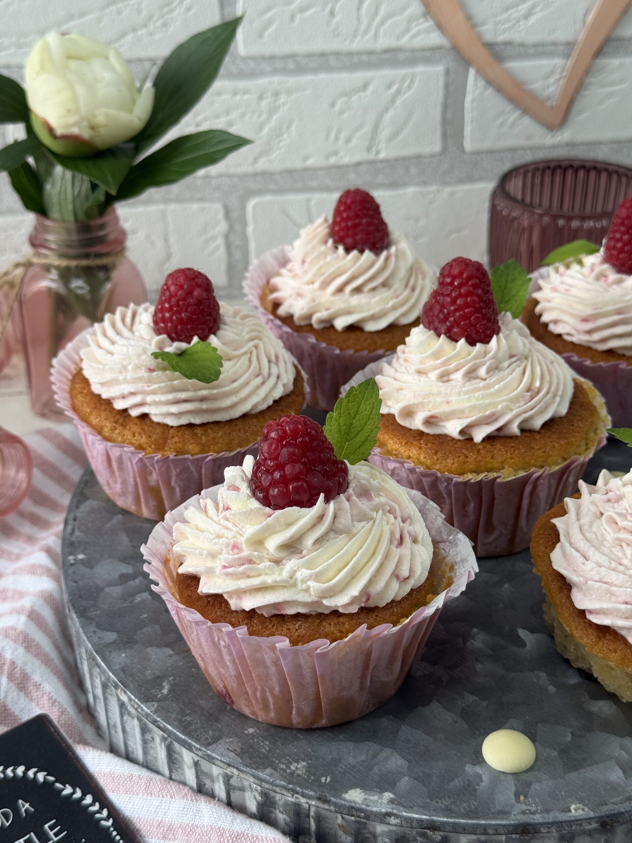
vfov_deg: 39.7
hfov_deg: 30.3
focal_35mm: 48
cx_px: 316
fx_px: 1168
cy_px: 422
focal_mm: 6.76
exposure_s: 1/147
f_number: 1.78
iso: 50
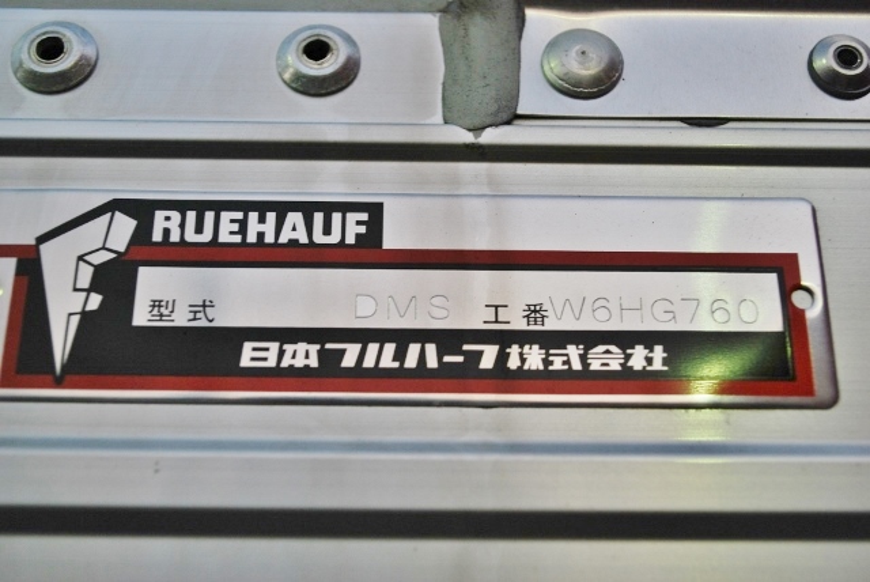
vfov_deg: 28.1
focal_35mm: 48
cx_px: 435
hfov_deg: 41.1
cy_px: 291
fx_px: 1161
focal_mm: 32
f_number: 4.8
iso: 280
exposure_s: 1/30
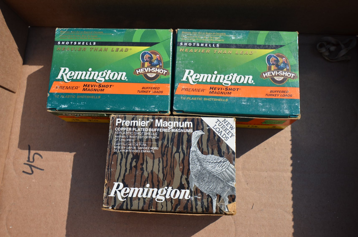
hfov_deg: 57.3
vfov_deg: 39.8
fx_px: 327
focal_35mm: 33
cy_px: 118
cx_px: 179
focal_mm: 22
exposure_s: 1/320
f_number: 9
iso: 100
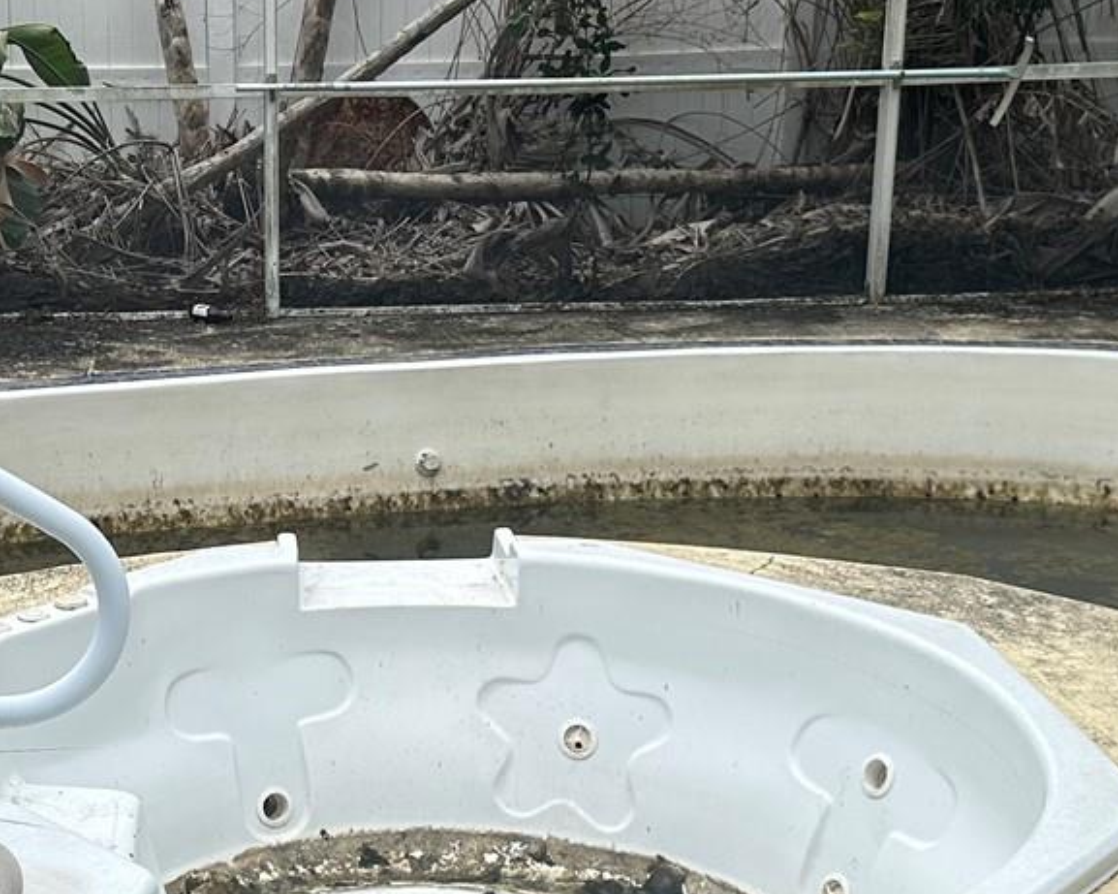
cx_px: 242
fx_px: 2150
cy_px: 512
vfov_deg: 23.5
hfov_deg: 28.6
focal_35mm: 65
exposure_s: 1/1562
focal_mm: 6.86
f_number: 1.78
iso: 80
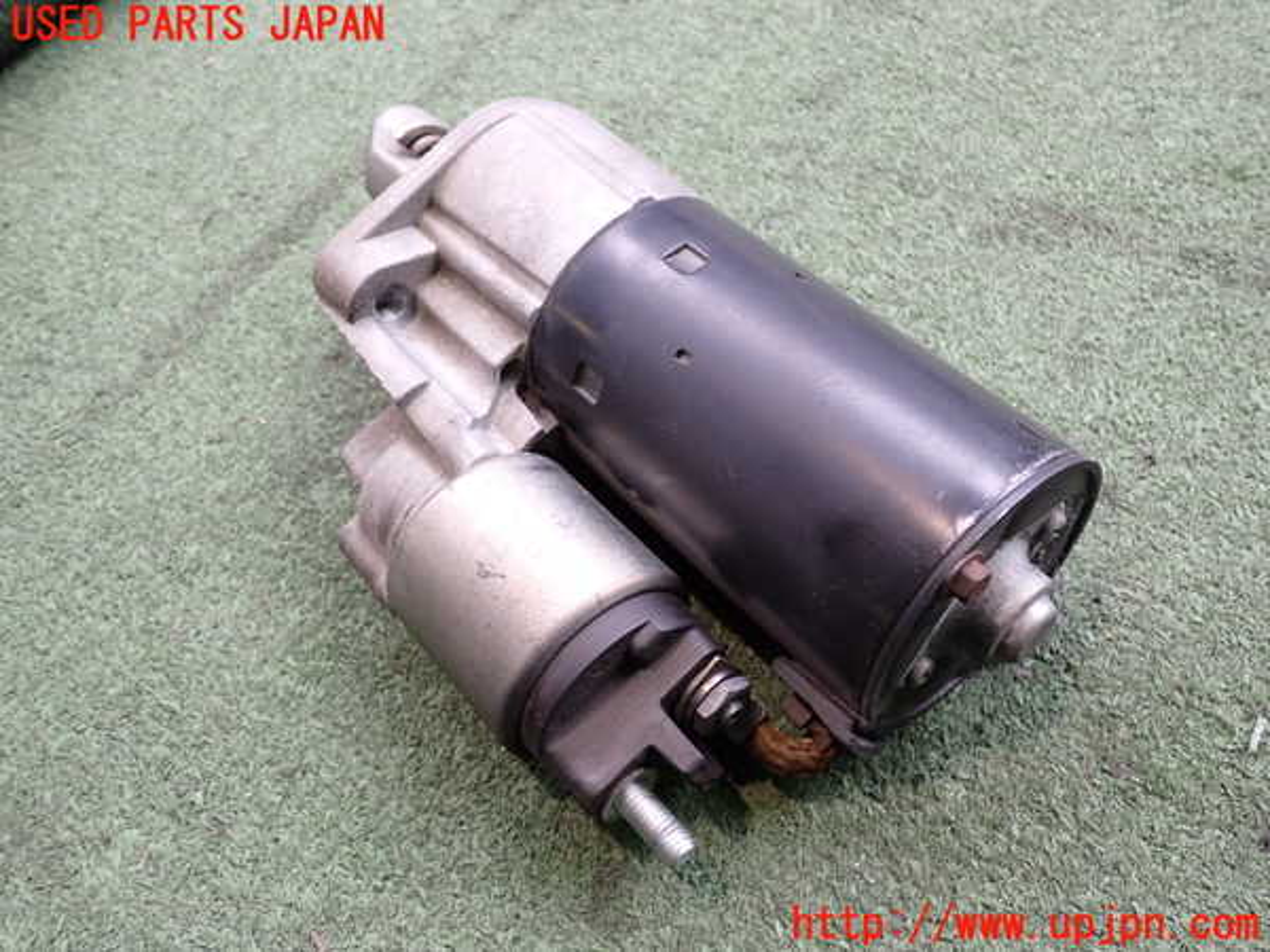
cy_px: 476
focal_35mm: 30
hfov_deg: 60.0
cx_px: 635
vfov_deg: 46.8
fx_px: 1101
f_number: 2.3
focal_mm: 5.4
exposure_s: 1/30
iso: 200
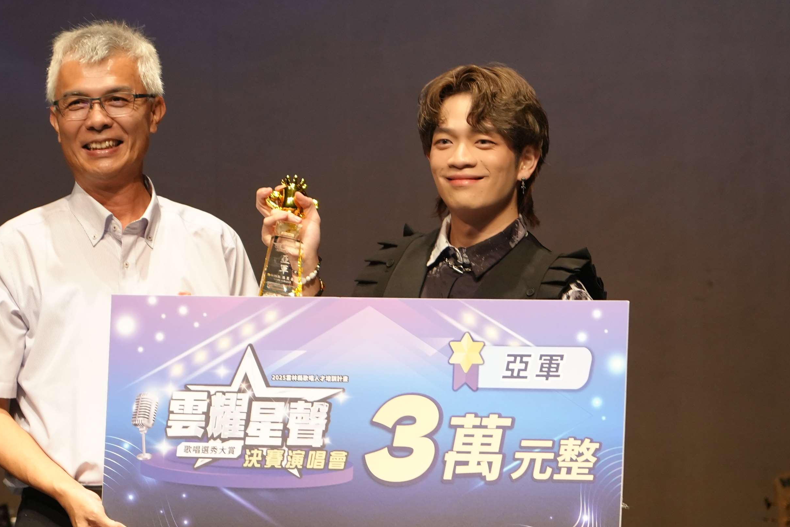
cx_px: 332
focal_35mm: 200
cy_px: 449
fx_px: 4389
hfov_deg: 10.3
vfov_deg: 6.9
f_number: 4
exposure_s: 1/160
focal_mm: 105
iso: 2000
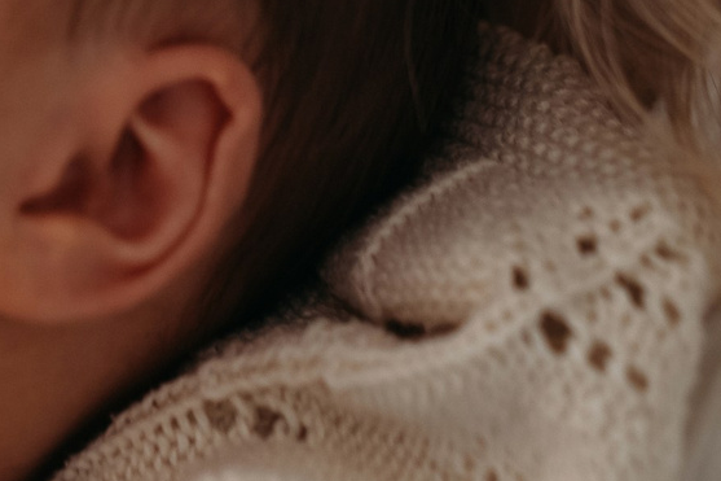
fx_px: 3223
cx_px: -254
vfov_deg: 8.3
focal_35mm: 161
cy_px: -326
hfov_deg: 12.3
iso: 320
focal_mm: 35
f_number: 2.5
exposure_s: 1/160
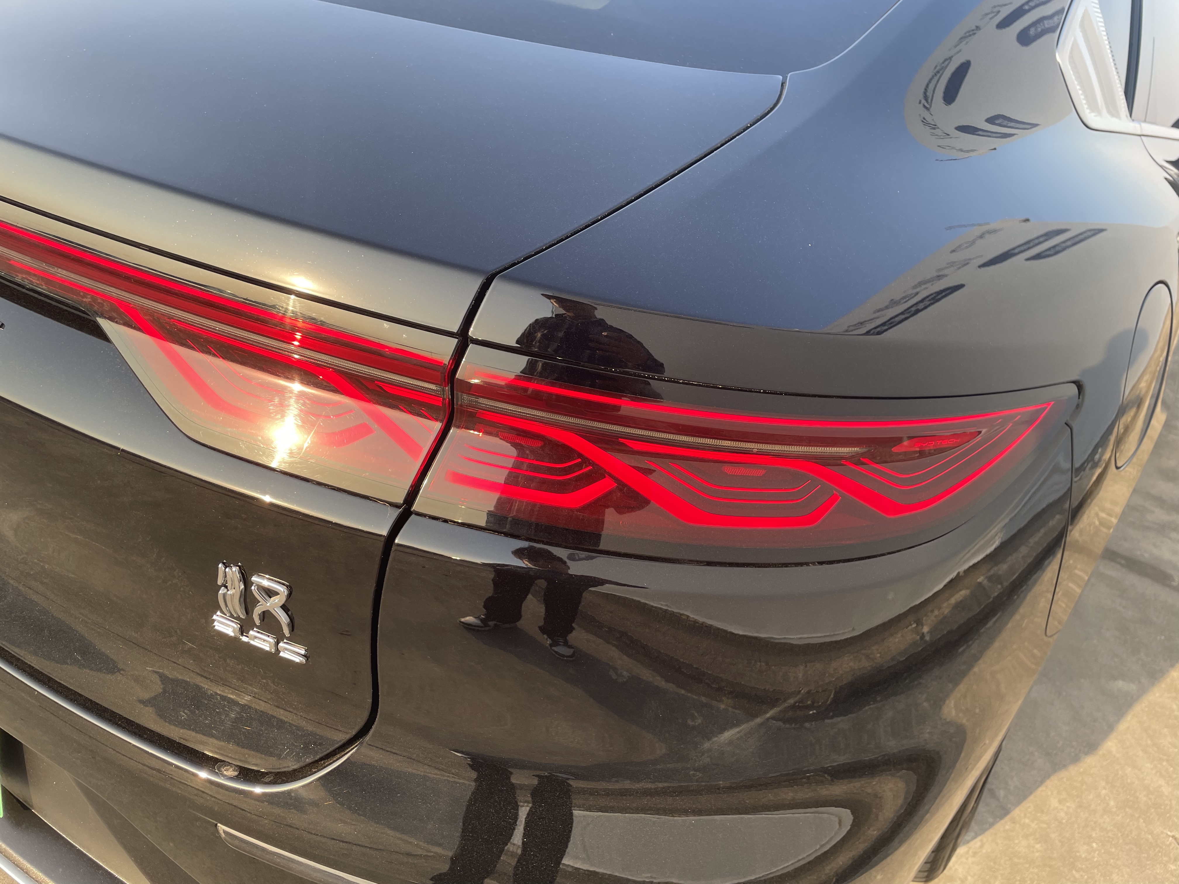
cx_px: 590
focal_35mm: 26
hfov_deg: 67.3
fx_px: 886
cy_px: 442
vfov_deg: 53.1
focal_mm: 4.2
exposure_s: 1/291
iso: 32
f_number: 1.6
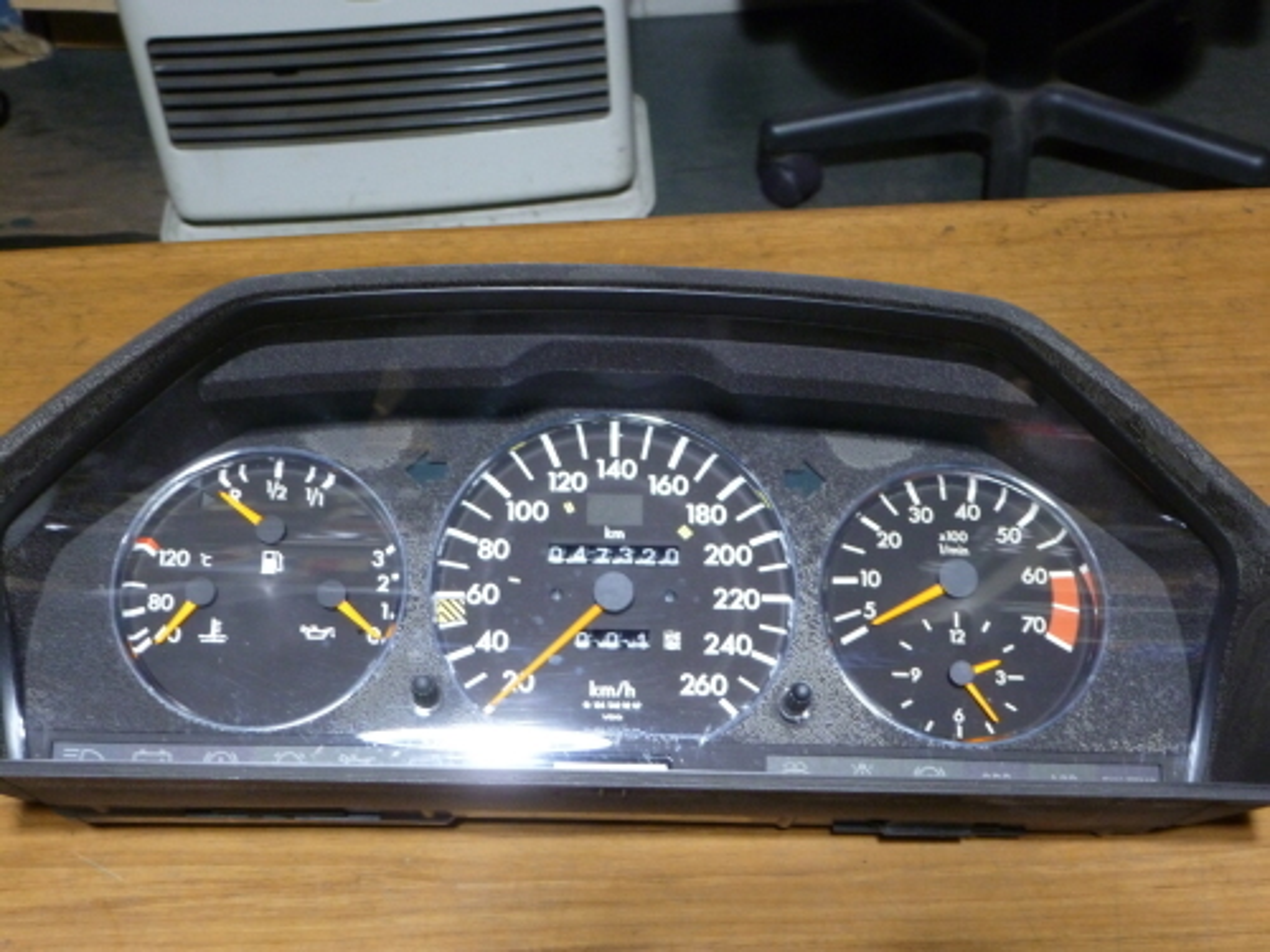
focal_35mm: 49
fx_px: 1798
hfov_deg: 38.9
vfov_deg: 29.7
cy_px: 476
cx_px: 635
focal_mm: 8.7
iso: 400
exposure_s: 1/4
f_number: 4.1
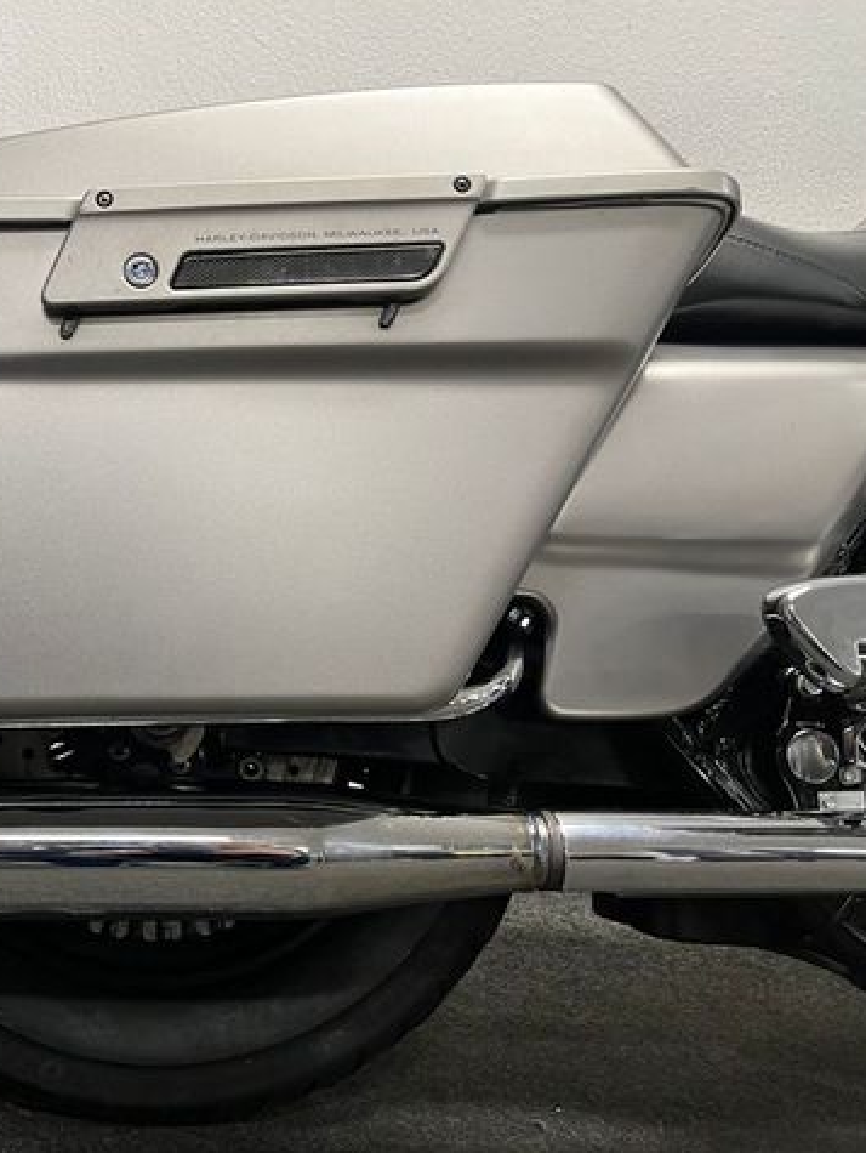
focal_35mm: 35
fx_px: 1166
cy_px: 578
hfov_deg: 38.5
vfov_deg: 52.6
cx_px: 119
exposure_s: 1/50
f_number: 1.6
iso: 125
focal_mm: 5.1
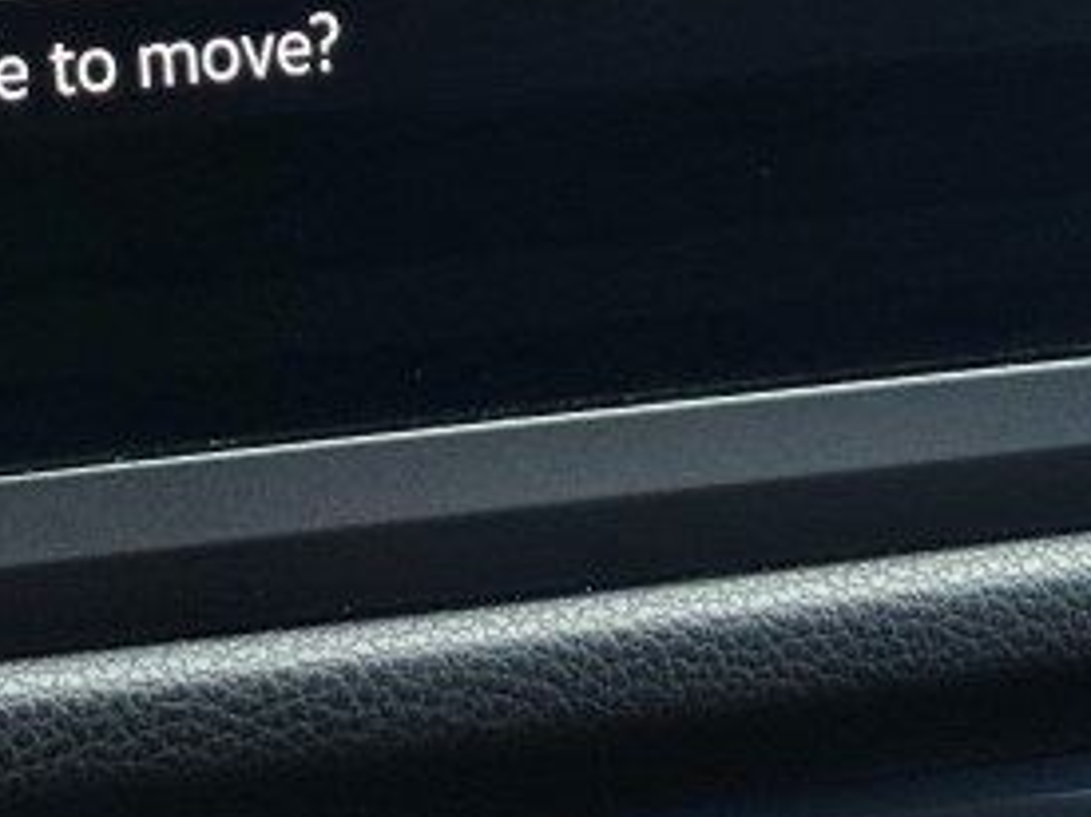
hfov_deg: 11.0
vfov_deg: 8.0
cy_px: -646
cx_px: 238
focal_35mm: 179
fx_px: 5639
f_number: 1.78
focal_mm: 6.76
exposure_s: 1/252
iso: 64
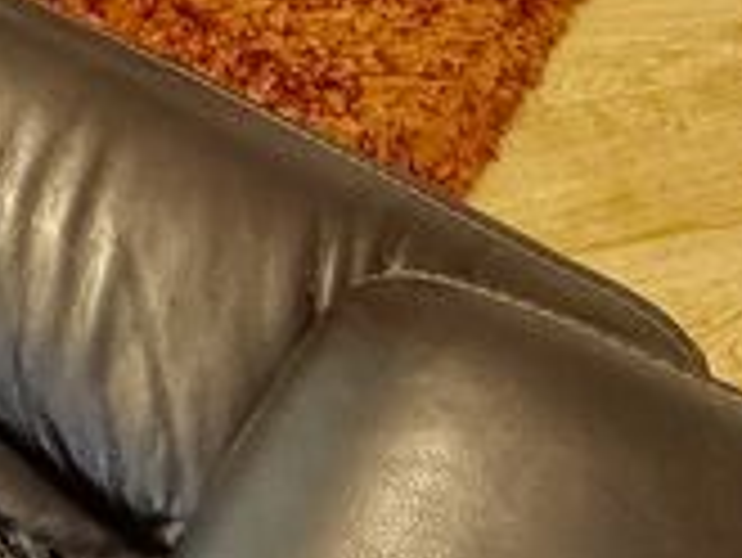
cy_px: -432
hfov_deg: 26.5
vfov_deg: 17.7
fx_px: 1459
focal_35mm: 68
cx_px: -54
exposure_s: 1/50
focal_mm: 2.22
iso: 320
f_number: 2.2
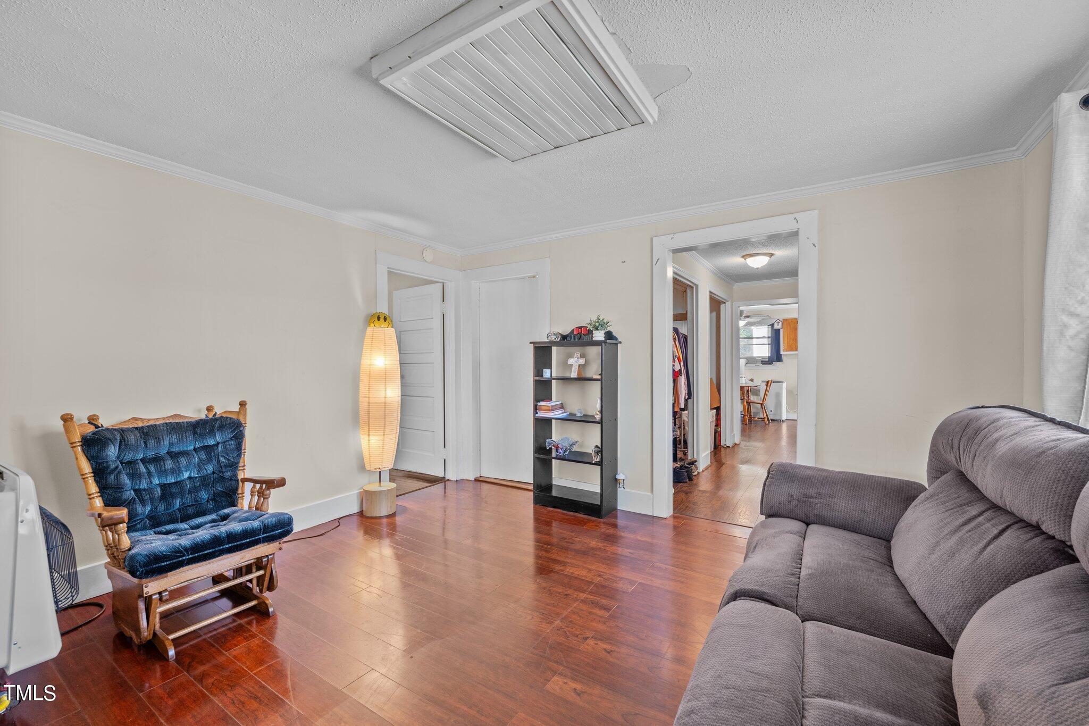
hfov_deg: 104.3
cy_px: 363
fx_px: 423
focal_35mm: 14
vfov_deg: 81.2
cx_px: 544
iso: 400
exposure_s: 1/4
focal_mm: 14
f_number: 7.1
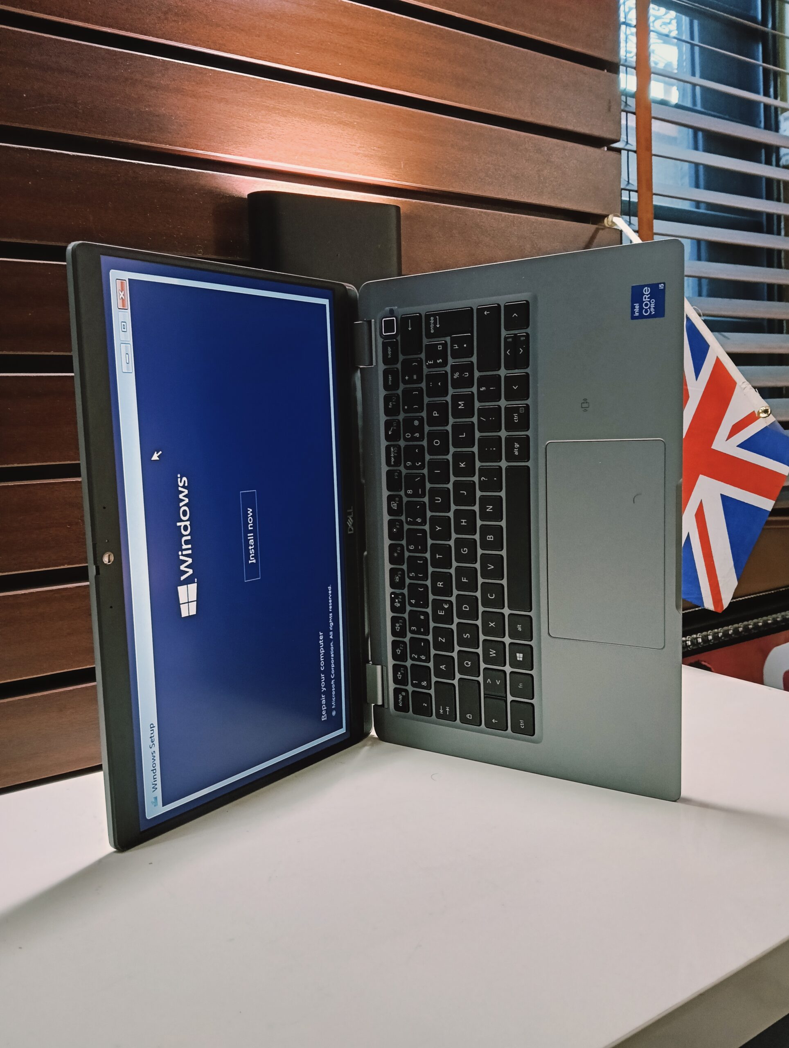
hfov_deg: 51.5
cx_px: 394
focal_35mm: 27
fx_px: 818
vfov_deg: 65.2
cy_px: 524
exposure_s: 1/33.3
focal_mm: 3.98
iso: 500
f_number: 1.8
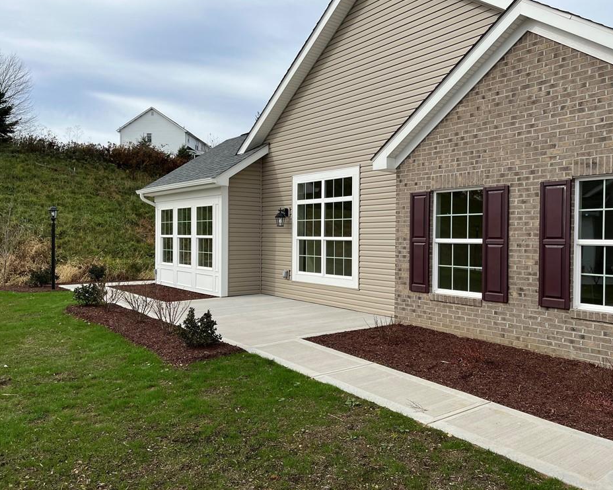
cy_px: 238
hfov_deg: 62.2
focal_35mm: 28
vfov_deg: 51.5
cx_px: 326
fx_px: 508
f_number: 1.6
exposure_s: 1/3311
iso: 50
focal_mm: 5.1
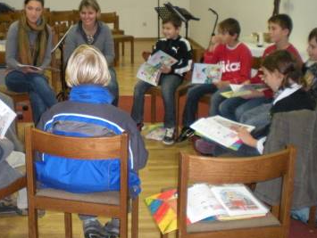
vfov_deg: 25.6
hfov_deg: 33.4
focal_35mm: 57
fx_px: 523
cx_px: 103
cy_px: 85
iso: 417
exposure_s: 1/60
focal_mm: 6.3
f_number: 3.1
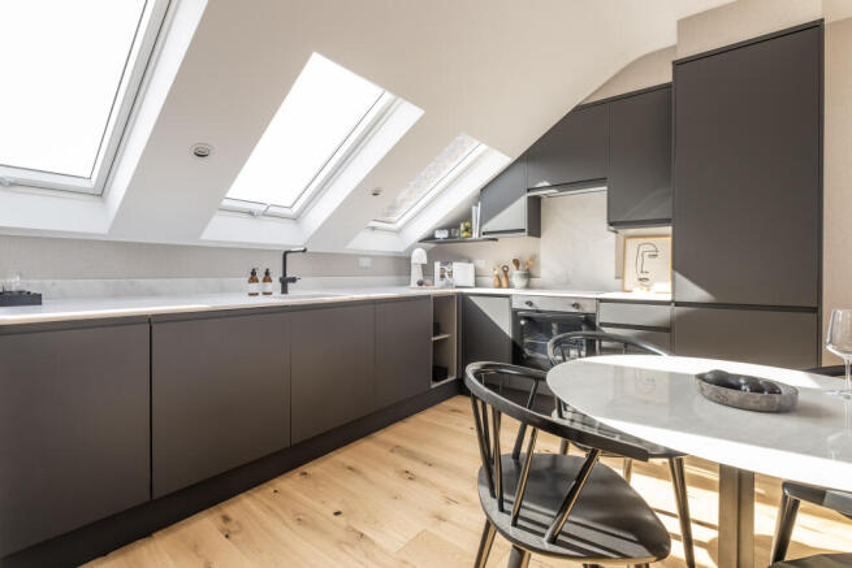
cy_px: 284
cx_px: 426
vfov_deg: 77.4
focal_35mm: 15
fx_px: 355
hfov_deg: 100.4
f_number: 8
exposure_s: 1/30
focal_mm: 10
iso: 250
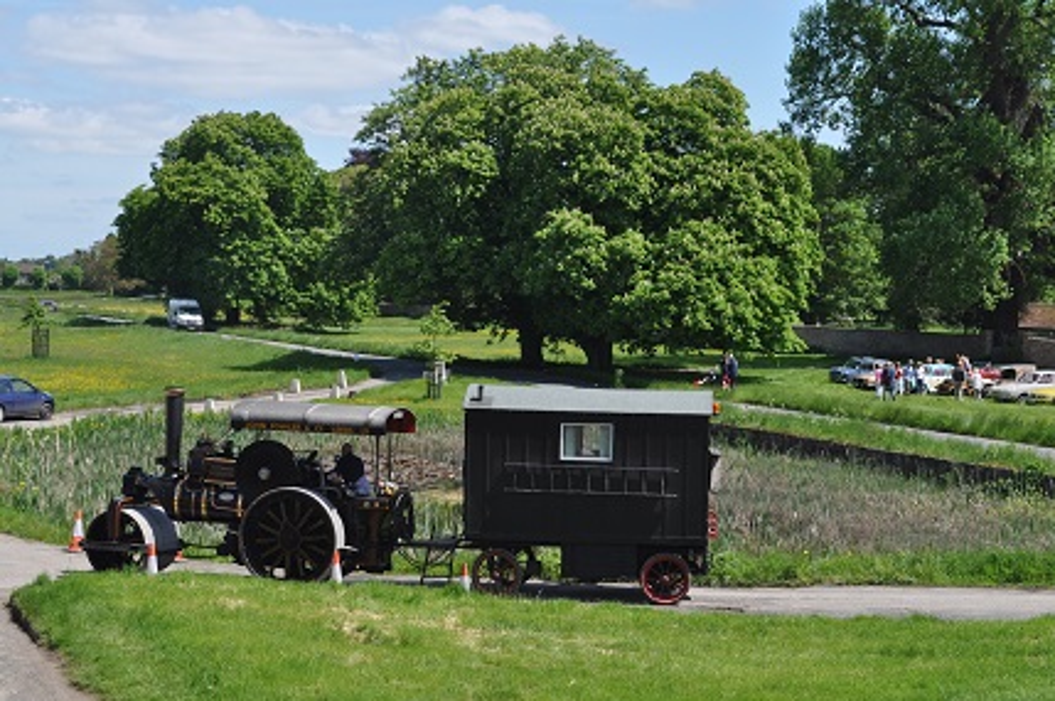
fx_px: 2020
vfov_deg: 19.7
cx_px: 528
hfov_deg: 29.3
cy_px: 350
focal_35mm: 69
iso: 200
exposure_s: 1/320
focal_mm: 46
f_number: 9
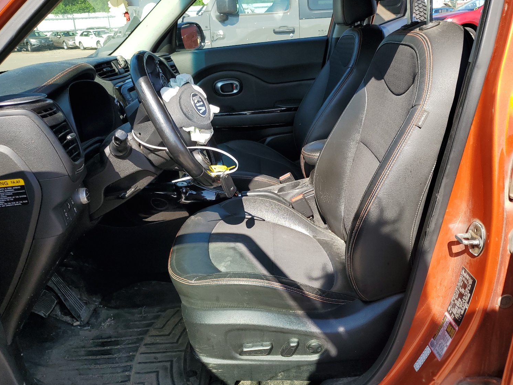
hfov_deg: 63.4
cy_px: 197
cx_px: 270
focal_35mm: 28
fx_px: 415
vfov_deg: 49.7
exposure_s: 1/1000
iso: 50
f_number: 1.5
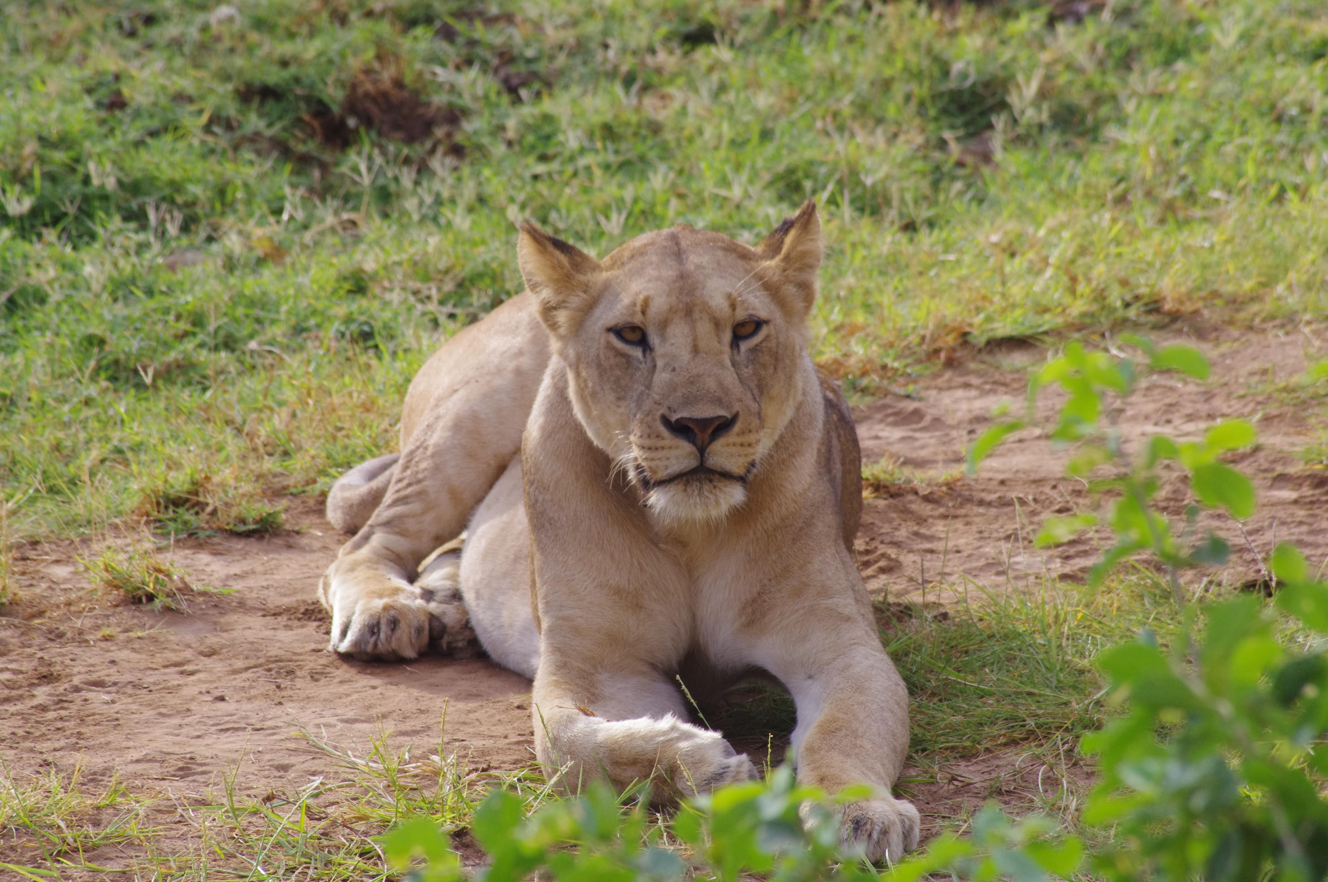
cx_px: 664
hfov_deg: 4.6
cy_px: 441
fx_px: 16580
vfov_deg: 3.0
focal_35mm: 450
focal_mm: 300
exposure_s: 1/320
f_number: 11
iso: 800
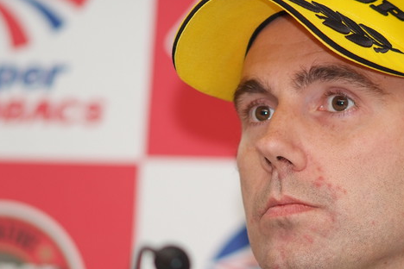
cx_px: 257
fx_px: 4657
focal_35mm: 415
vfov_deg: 3.3
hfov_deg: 5.0
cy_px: 173
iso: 400
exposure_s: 1/250
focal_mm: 180
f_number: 2.8
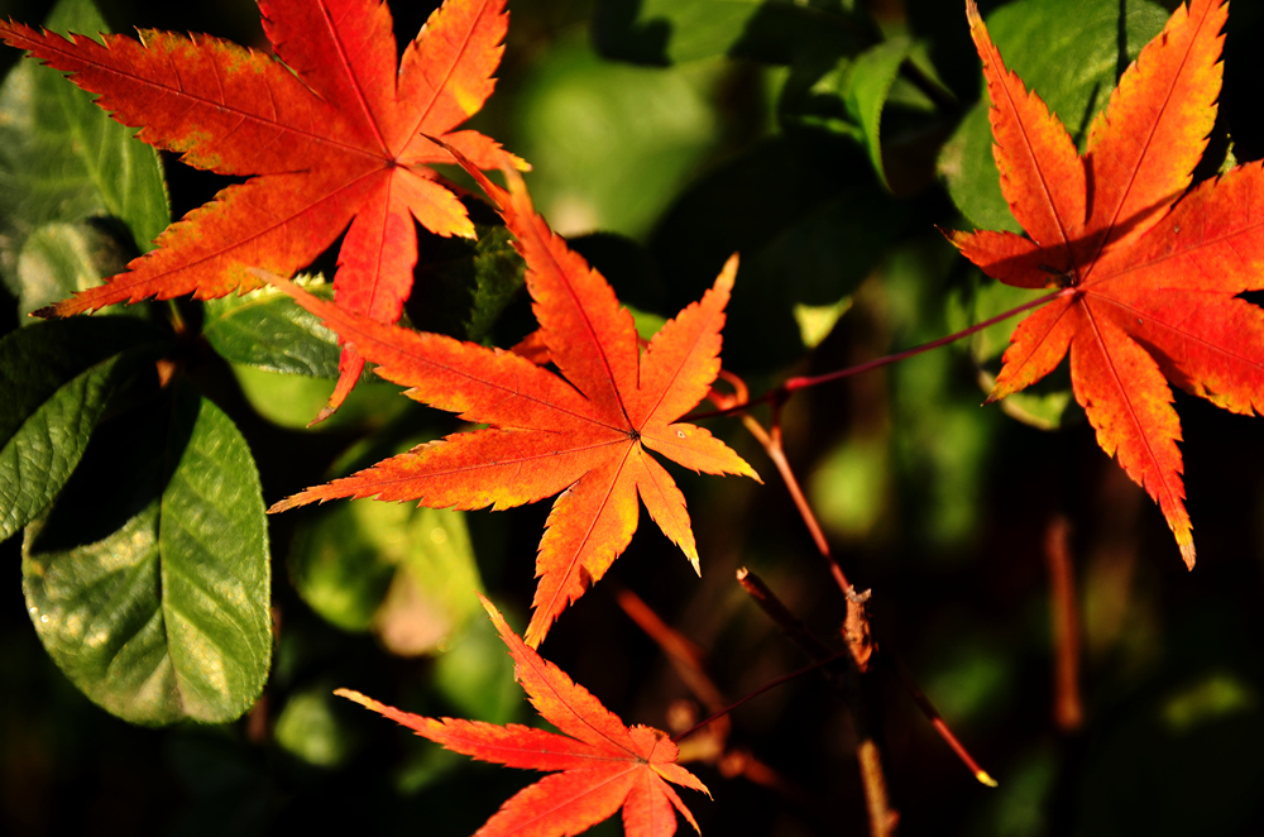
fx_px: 3258
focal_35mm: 93
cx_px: 632
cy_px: 418
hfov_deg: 22.0
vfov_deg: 14.6
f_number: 5.3
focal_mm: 62
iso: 100
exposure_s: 1/250
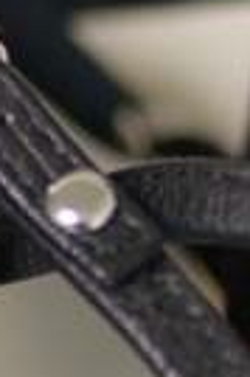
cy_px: -76
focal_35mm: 274
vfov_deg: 7.5
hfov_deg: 4.6
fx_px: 2857
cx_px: -697
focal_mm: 35
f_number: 2.2
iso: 400
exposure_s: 1/25
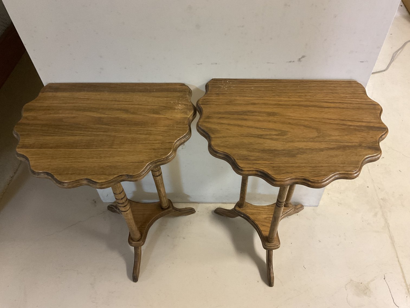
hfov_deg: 61.7
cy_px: 154
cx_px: 205
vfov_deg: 48.2
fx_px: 344
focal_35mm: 29
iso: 250
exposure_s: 1/60
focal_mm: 3
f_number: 1.8
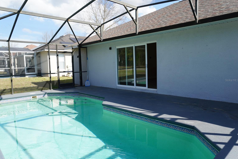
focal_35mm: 25
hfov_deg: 71.5
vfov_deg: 51.3
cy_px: 80
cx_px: 115
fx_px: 165
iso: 100
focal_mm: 16
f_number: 5
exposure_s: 1/200
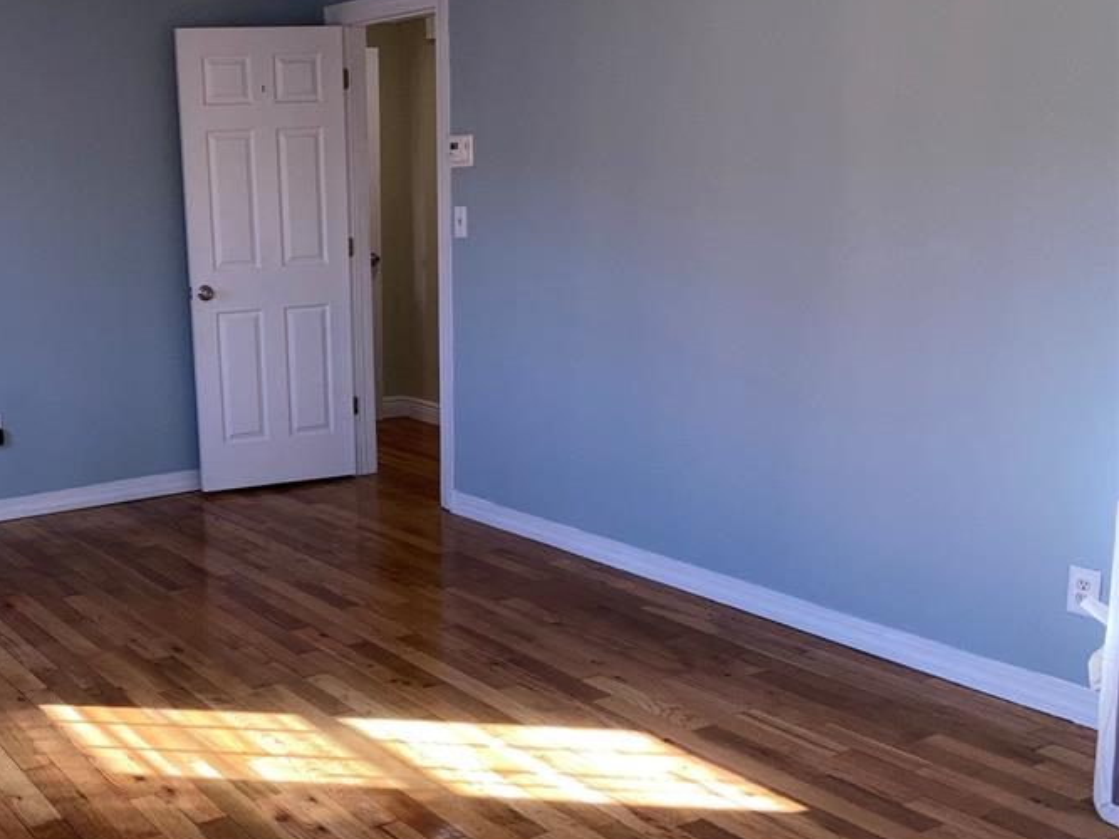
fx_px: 1390
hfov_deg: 42.3
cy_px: 488
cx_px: 262
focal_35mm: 43
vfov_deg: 33.5
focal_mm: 3.99
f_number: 1.8
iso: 20
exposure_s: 1/112
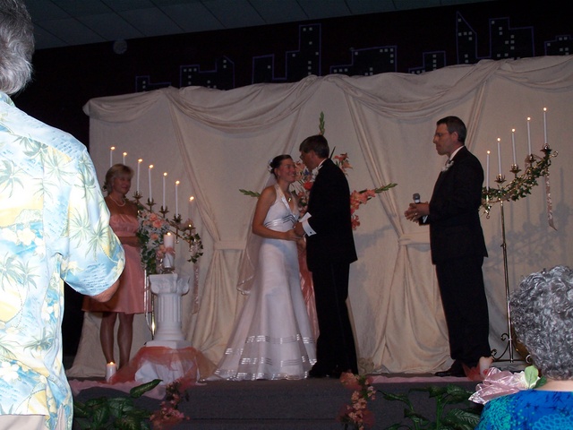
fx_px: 977
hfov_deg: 32.7
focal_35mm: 59
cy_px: 215
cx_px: 286
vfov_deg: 24.8
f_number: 3.2
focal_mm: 9.8
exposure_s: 1/60
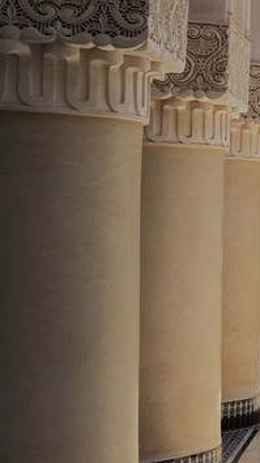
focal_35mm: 71
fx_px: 871
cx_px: 1003
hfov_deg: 8.6
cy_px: 203
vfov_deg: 29.7
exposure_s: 1/125
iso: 200
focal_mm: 15
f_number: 16
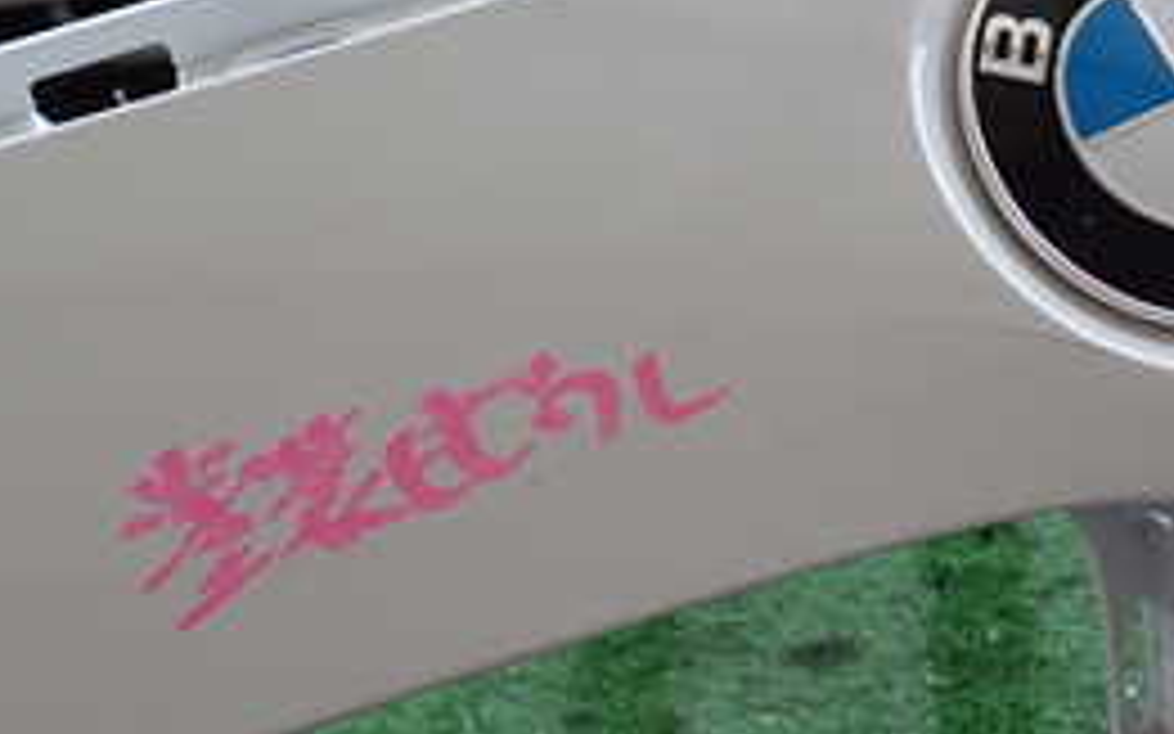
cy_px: 347
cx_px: 1017
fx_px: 1951
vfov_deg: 21.3
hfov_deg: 32.1
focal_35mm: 61
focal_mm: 4.5
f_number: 2.8
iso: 100
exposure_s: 1/100
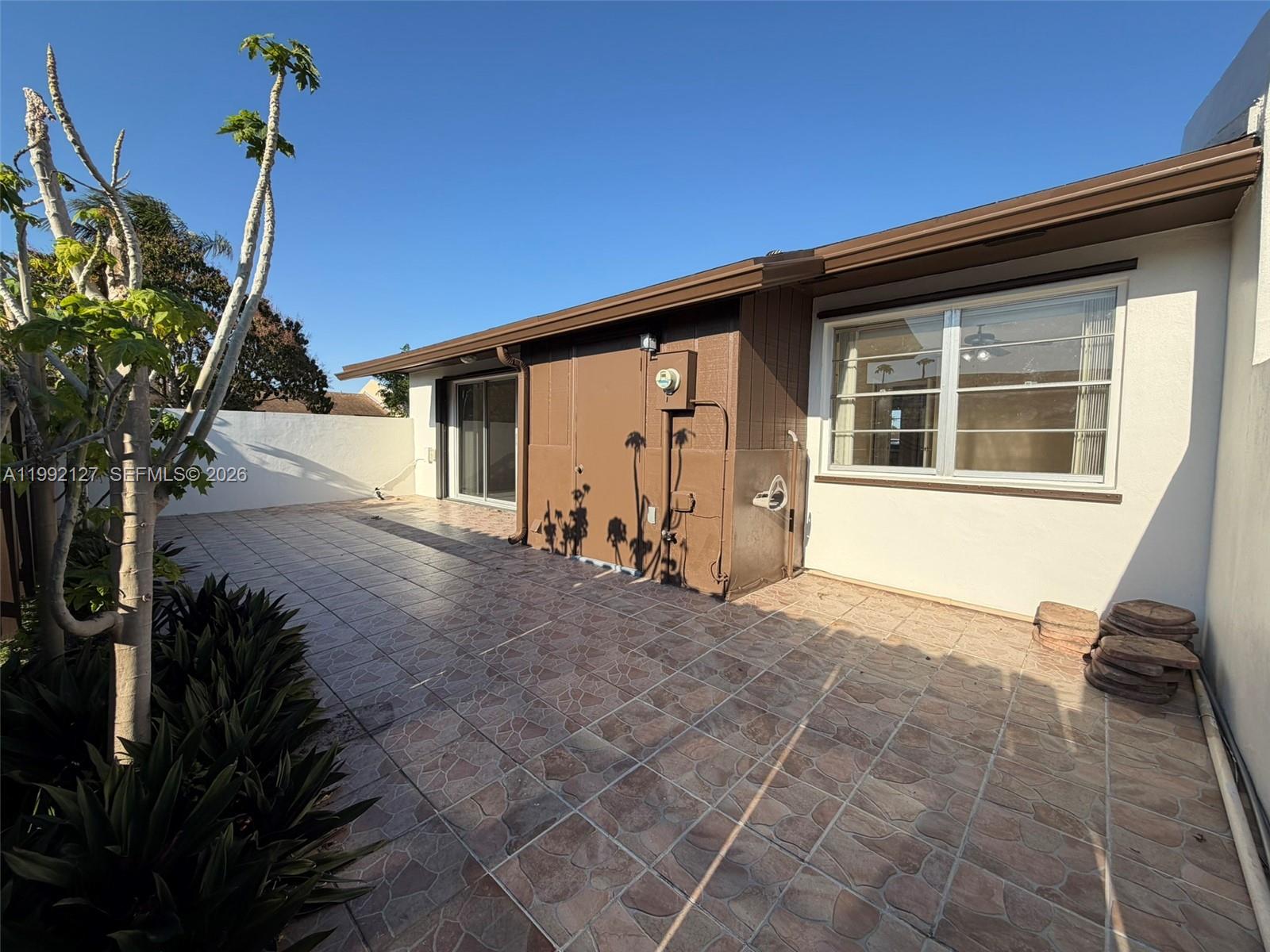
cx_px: 635
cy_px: 476
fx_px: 514
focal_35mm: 14
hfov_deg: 102.1
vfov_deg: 85.7
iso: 25
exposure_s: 1/799
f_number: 2.2
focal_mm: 2.22
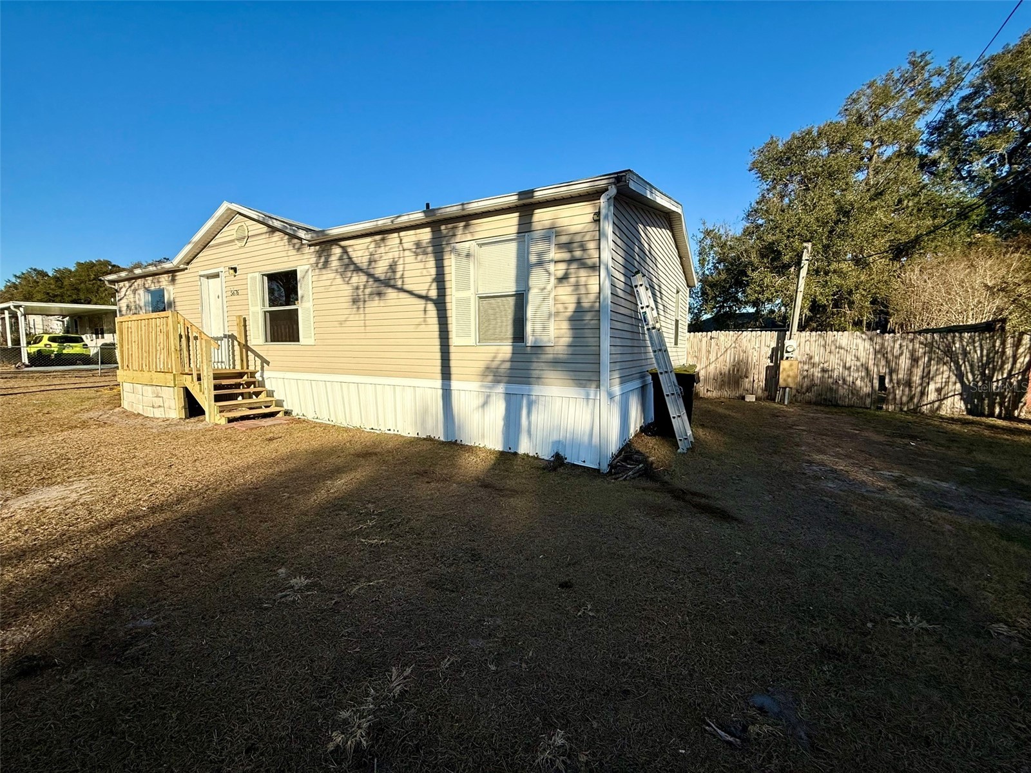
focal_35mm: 14
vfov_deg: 85.7
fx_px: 417
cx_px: 516
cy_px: 386
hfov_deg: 102.1
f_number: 2.2
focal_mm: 2.22
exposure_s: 1/2506
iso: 50
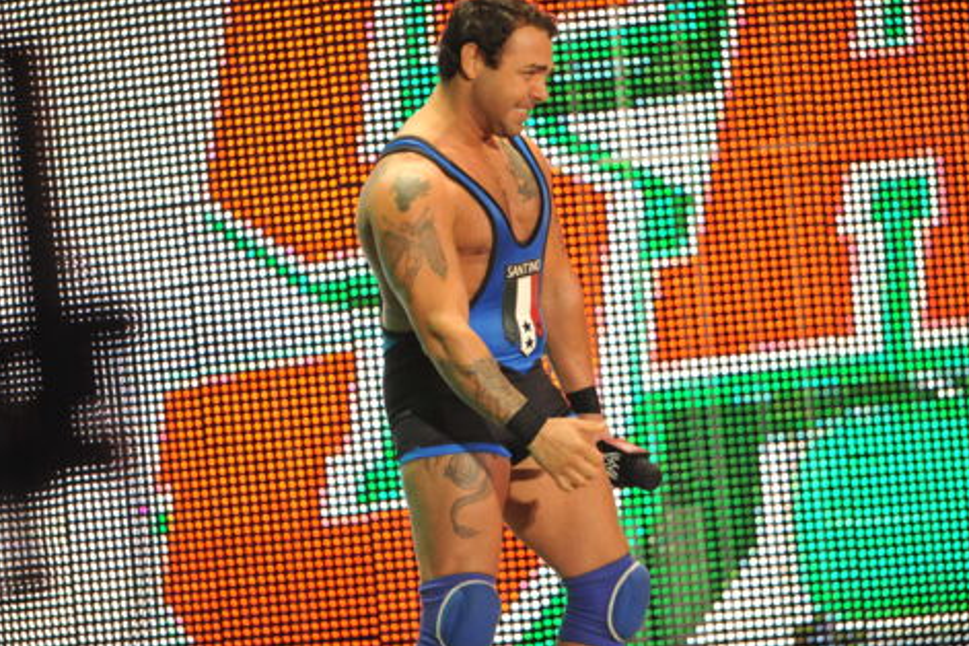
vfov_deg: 4.5
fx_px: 8209
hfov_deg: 6.8
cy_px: 324
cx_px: 484
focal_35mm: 305
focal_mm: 300
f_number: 2.8
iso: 3200
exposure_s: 1/350
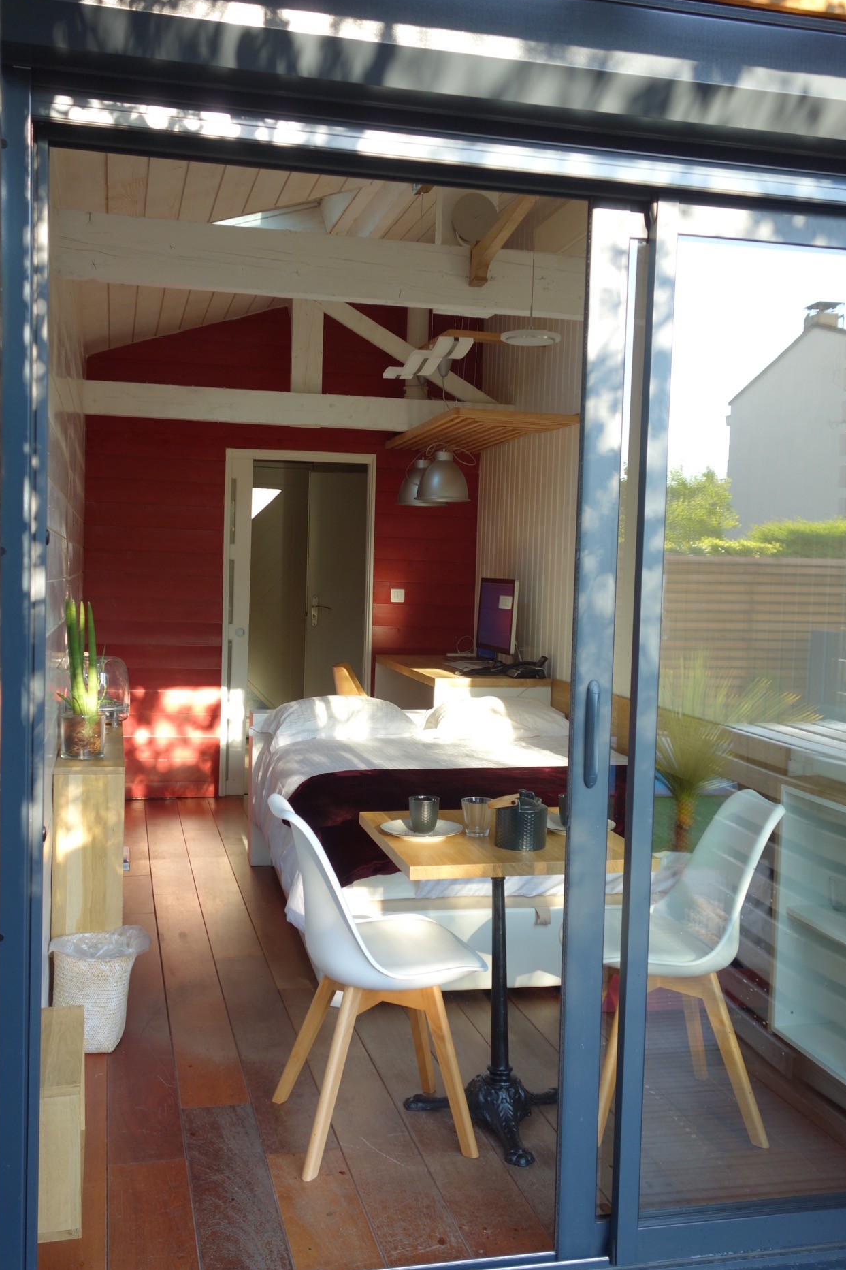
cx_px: 421
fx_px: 1234
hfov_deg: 37.8
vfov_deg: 54.4
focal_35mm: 35
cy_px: 646
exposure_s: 1/100
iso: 125
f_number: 3.2
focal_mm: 12.48
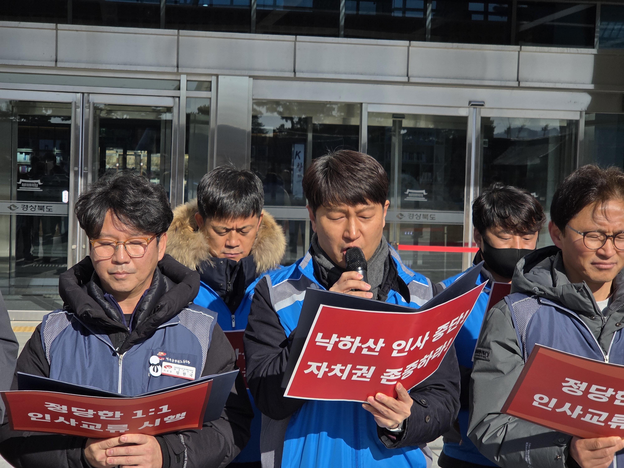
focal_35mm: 69
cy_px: 234
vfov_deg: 21.3
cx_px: 312
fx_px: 1244
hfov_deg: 28.2
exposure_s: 1/2204
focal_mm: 7
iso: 25
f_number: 2.4
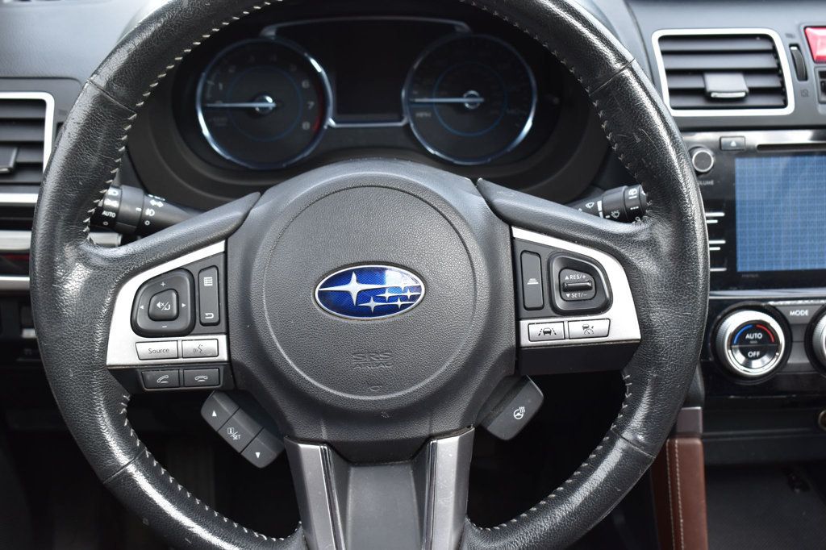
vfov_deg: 26.5
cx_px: 413
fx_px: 1170
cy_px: 275
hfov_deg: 38.9
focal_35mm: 51
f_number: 8
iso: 400
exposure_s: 1/60
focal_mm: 34
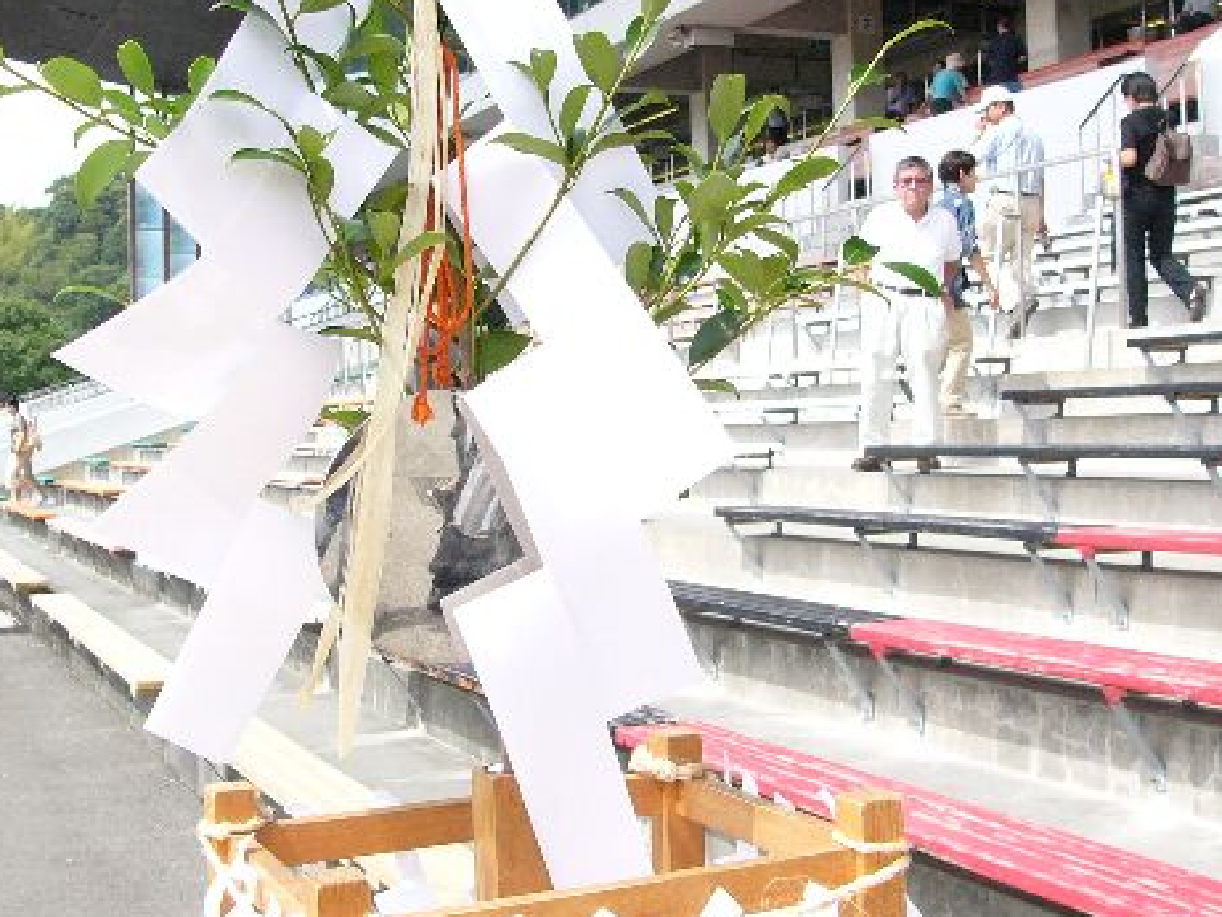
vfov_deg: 29.0
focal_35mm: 50
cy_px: 350
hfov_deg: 38.0
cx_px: 490
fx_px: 1766
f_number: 2.8
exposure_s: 1/1000
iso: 100
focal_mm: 6
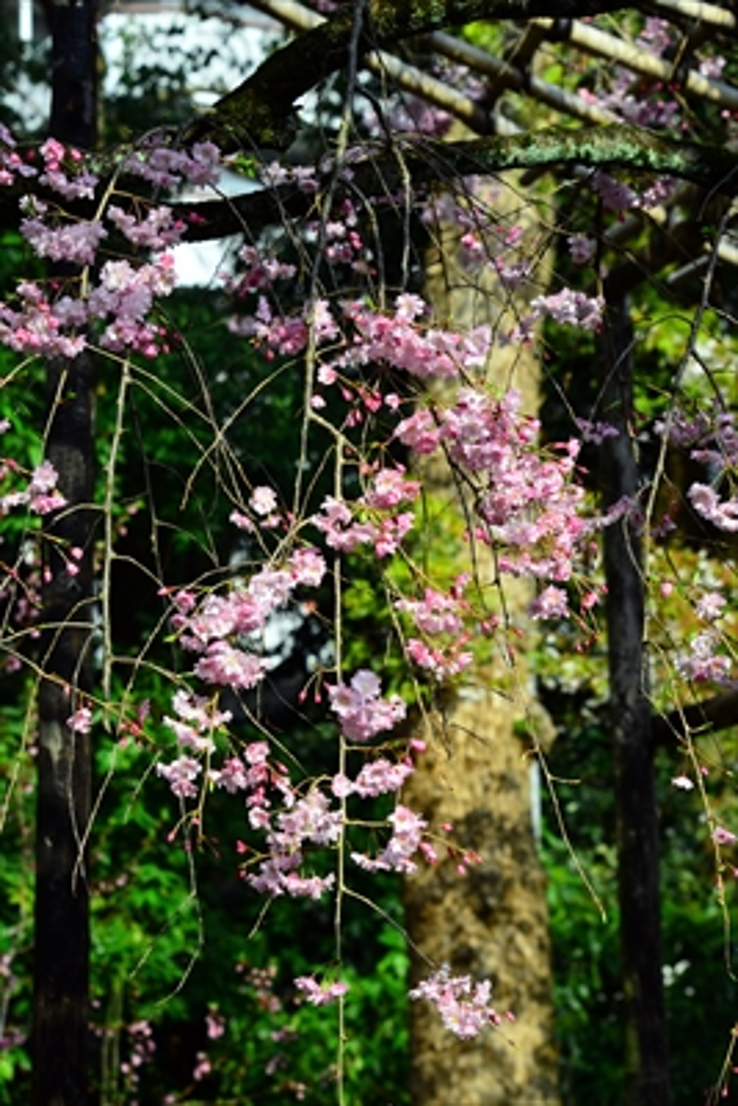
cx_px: 369
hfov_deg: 14.0
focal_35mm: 98
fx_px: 3011
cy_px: 553
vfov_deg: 20.8
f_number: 9
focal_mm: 98
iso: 400
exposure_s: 1/320
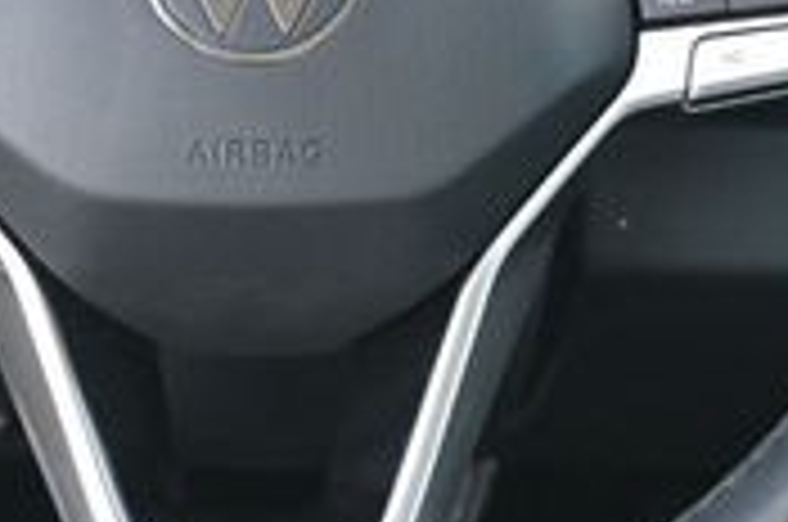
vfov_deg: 8.8
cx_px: 266
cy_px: -72
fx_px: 3365
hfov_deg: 13.3
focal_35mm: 154
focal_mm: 28
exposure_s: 1/125
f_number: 4.5
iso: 900
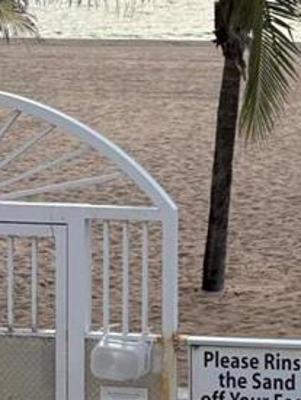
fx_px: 1677
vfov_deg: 13.4
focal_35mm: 145
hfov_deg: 9.9
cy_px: 22
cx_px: 487
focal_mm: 5.96
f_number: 1.6
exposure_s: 1/641
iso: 50
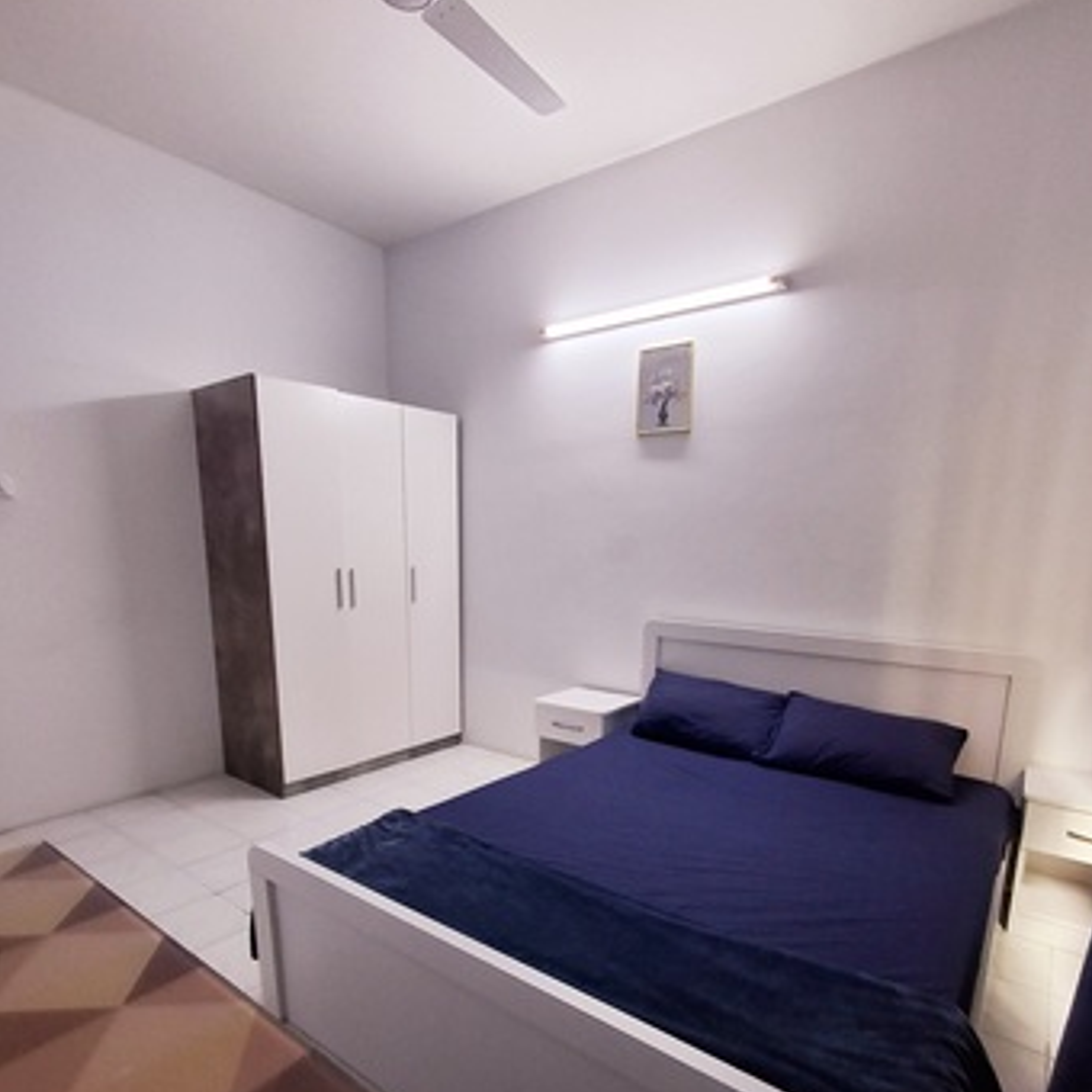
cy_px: 660
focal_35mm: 19
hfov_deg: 77.7
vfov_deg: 76.7
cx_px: 548
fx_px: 678
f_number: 2.2
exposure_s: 1/50
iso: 125
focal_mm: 1.64
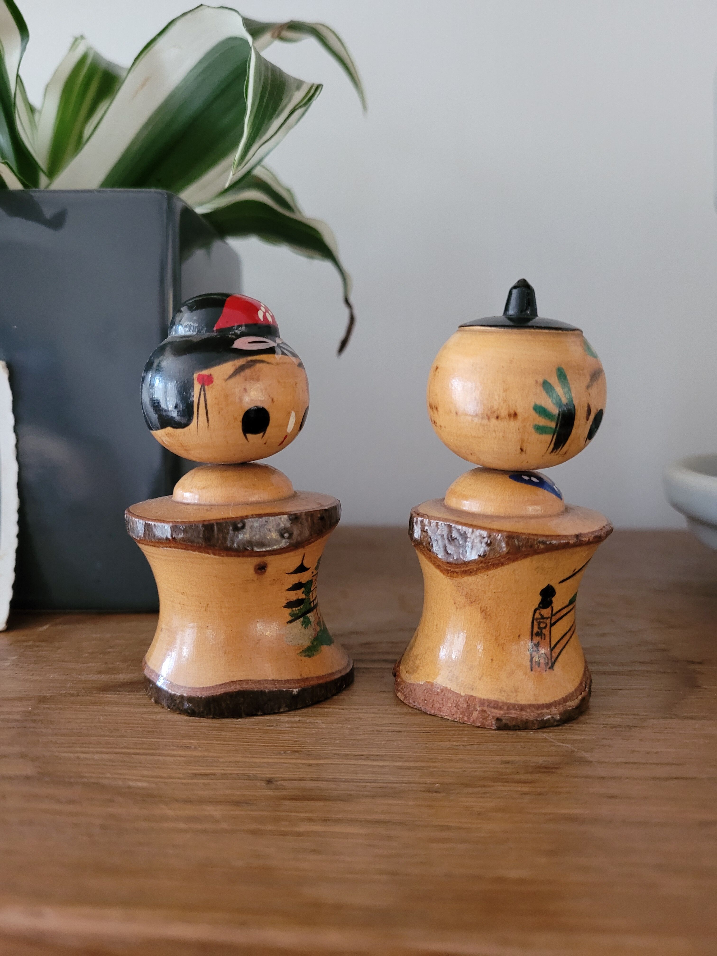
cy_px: 478
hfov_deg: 53.1
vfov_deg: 67.3
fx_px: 718
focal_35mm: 26
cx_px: 358
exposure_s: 1/50
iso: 640
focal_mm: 5.4
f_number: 1.8
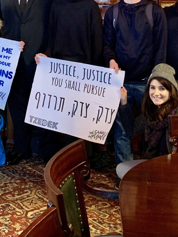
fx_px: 439
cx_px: 24
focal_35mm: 64
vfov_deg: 29.1
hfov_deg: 22.5
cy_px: 25
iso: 400
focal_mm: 4.25
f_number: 1.8
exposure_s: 1/30
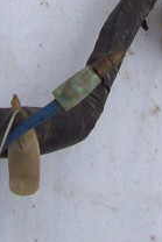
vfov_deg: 10.6
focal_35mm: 184
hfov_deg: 7.5
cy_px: -172
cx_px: 140
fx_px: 1240
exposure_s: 1/448
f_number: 2.7
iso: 80
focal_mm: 6
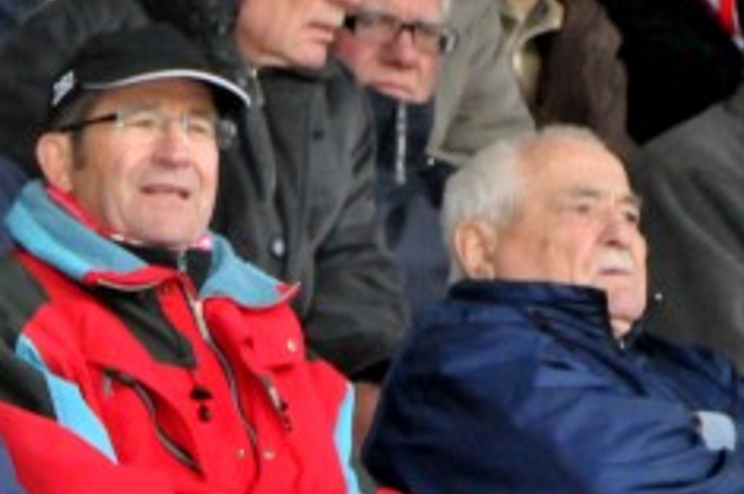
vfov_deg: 2.0
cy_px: 553
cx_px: -339
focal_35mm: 669
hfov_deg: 3.1
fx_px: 13807
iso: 3200
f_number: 7.1
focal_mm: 150
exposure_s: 1/100
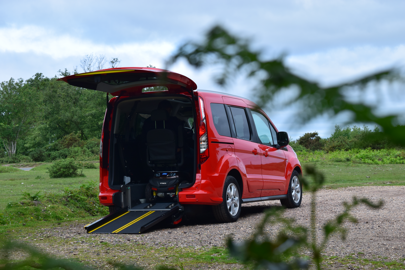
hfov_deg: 24.6
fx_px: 928
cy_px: 135
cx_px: 202
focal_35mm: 82
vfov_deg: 16.6
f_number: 11
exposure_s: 1/400
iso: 400
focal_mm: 55
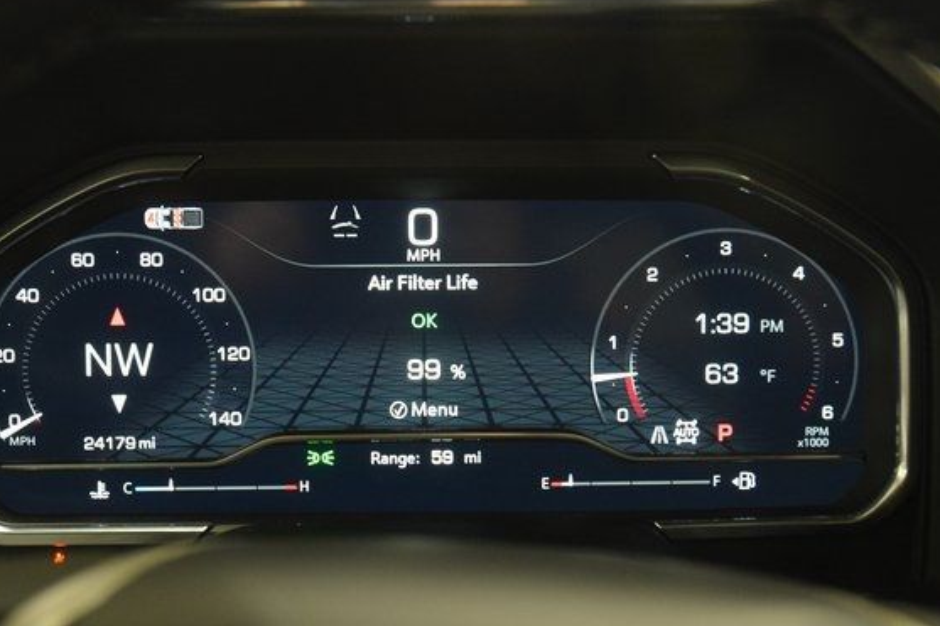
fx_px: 1801
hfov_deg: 29.2
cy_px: 340
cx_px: 424
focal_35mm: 69
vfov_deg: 19.7
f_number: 4.2
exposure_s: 1/20
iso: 3200
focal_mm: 40
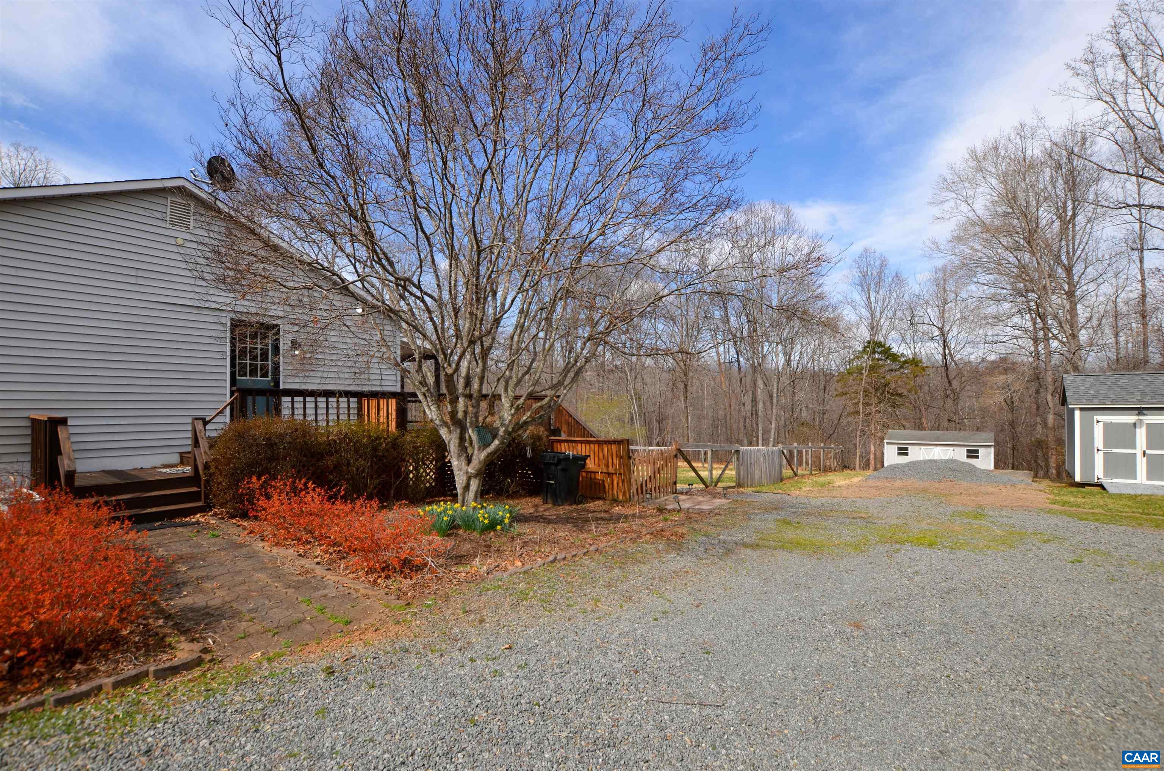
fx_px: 484
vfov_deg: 77.1
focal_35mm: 15
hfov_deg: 100.5
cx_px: 582
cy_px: 386
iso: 100
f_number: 8
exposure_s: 1/250
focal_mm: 10
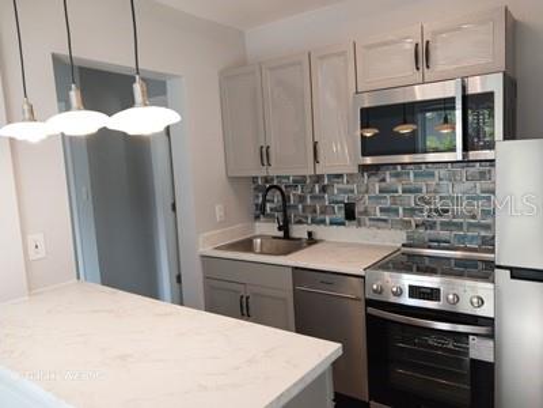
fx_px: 408
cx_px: 272
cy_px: 204
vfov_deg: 53.1
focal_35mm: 26
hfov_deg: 67.3
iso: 80
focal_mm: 4
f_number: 1.8
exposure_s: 1/60
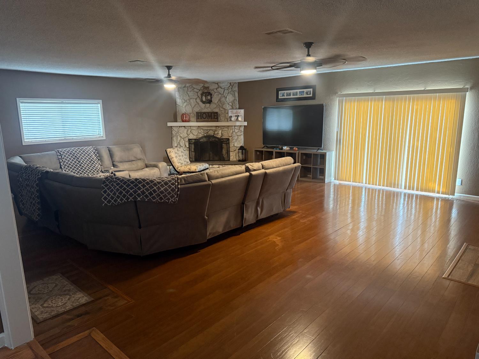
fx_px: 332
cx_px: 240
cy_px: 180
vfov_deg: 56.8
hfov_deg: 71.6
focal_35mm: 24
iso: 800
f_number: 1.78
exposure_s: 1/40
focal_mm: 6.76
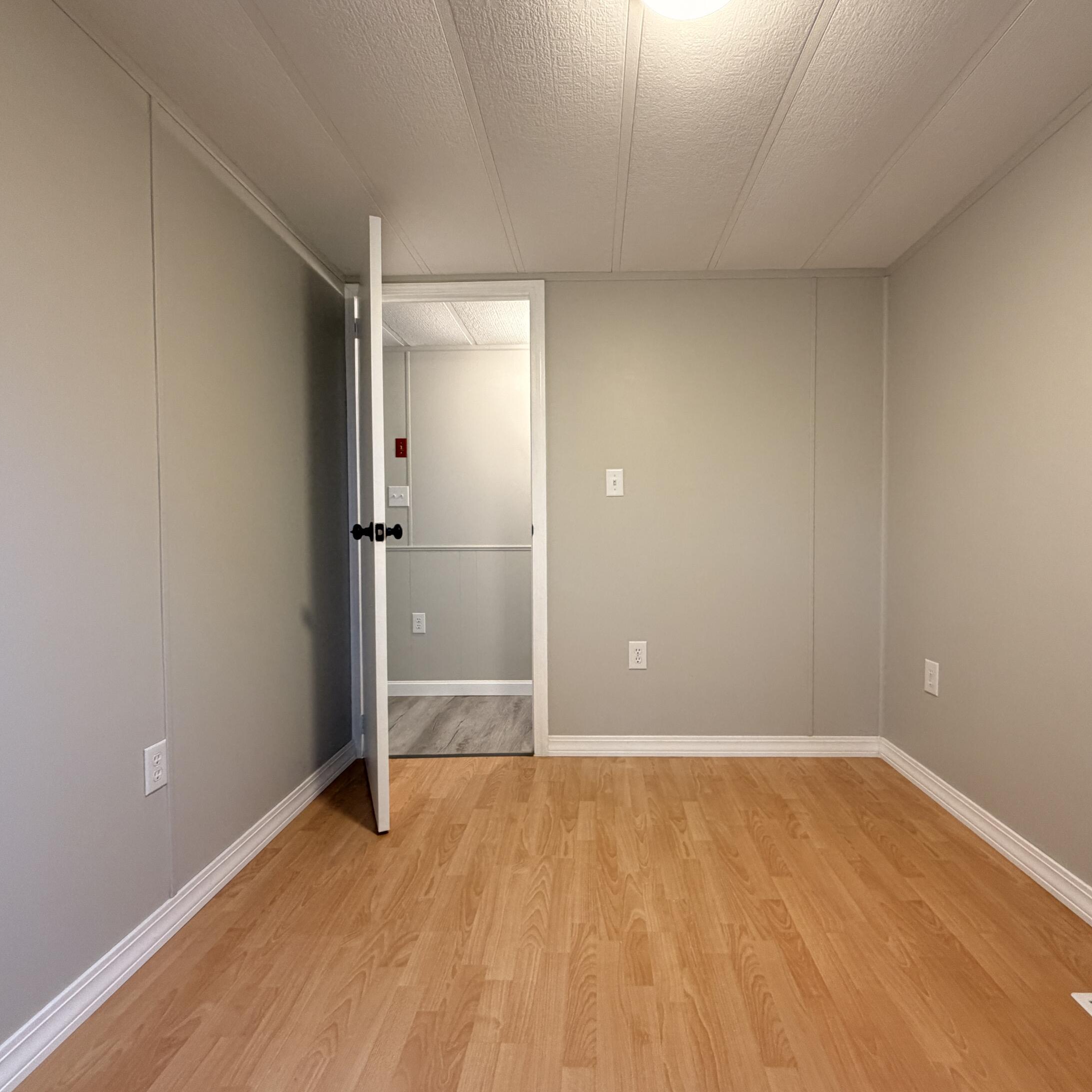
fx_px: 607
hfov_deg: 83.8
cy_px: 546
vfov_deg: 84.0
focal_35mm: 17
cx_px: 590
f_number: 2.2
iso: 250
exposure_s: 1/60
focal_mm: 2.22
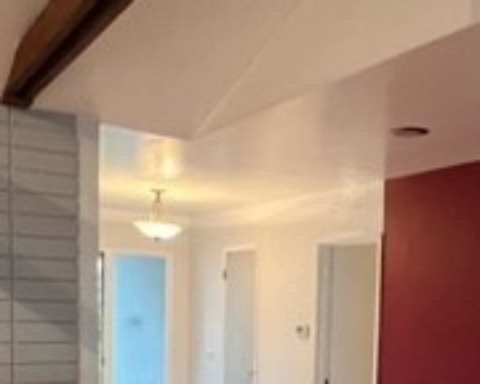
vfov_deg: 31.7
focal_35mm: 45
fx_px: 639
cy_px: 352
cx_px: 325
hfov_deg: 40.6
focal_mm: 1.57
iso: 640
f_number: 1.8
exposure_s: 1/60
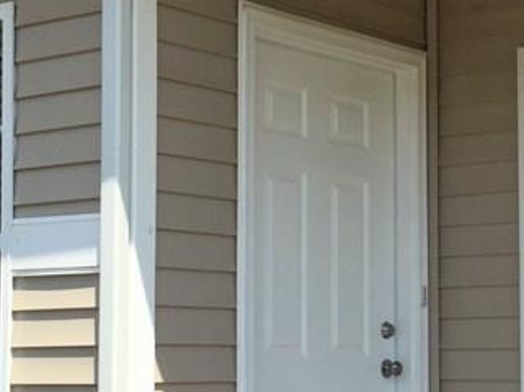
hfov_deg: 19.7
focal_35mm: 99
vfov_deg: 14.9
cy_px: 248
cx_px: 405
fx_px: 1497
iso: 25
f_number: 2.4
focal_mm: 3.3
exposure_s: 1/1567
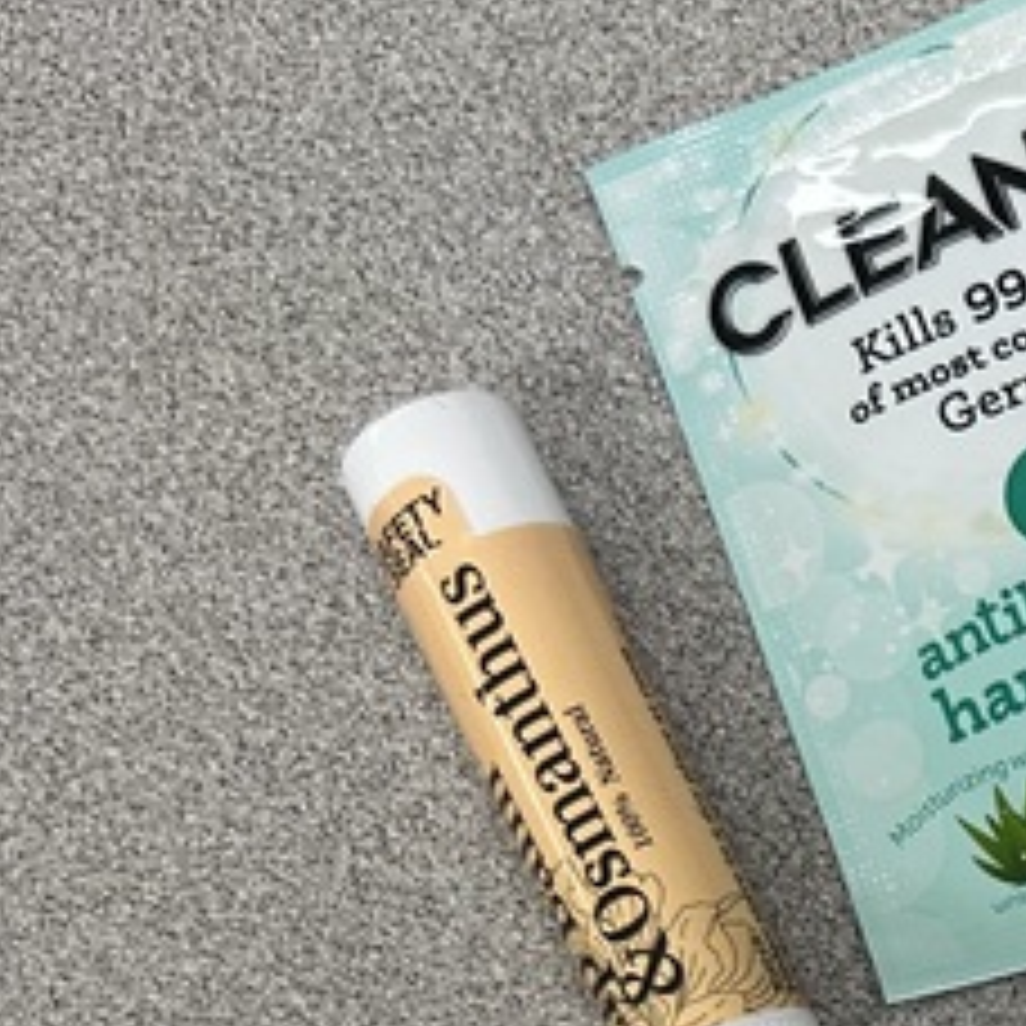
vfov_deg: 15.8
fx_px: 3454
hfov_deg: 15.2
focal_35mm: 103
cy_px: 1426
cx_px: 1674
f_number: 1.5
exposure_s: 1/120
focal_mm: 5.7
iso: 40
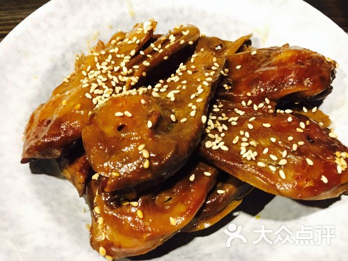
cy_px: 130
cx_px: 174
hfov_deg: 61.7
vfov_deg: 48.2
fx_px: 292
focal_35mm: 29
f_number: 2.2
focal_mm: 4.15
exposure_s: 1/17
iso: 800
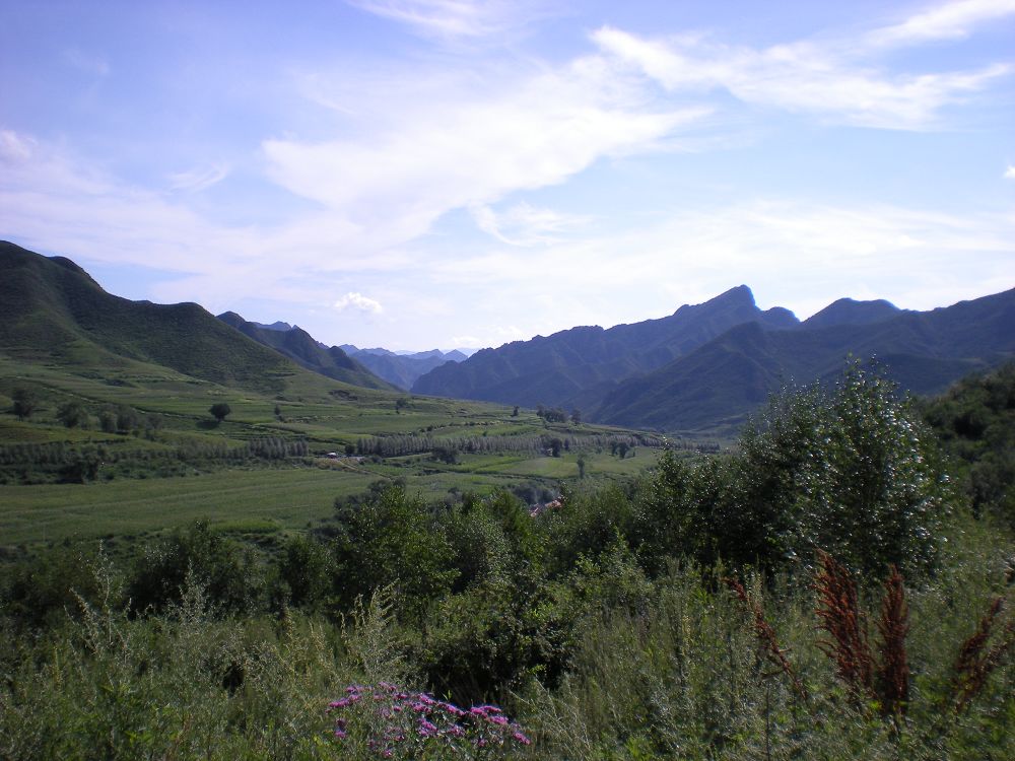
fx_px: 1114
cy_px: 380
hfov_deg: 49.0
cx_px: 508
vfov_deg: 37.7
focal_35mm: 38
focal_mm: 6.3
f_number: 4.6
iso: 64
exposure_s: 1/575
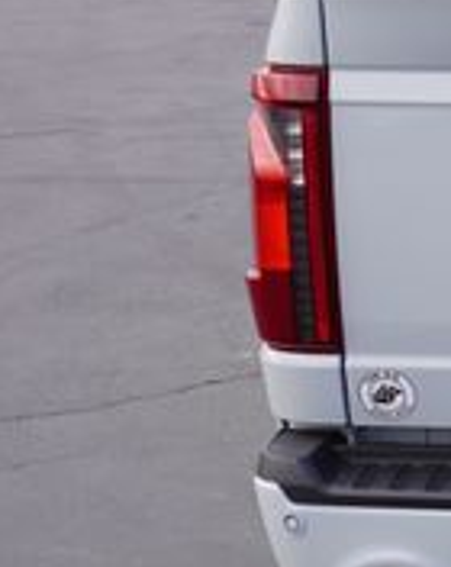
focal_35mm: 113
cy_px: 255
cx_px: 915
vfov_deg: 17.0
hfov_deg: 12.0
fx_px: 1892
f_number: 7.1
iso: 100
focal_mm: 22
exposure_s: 1/100
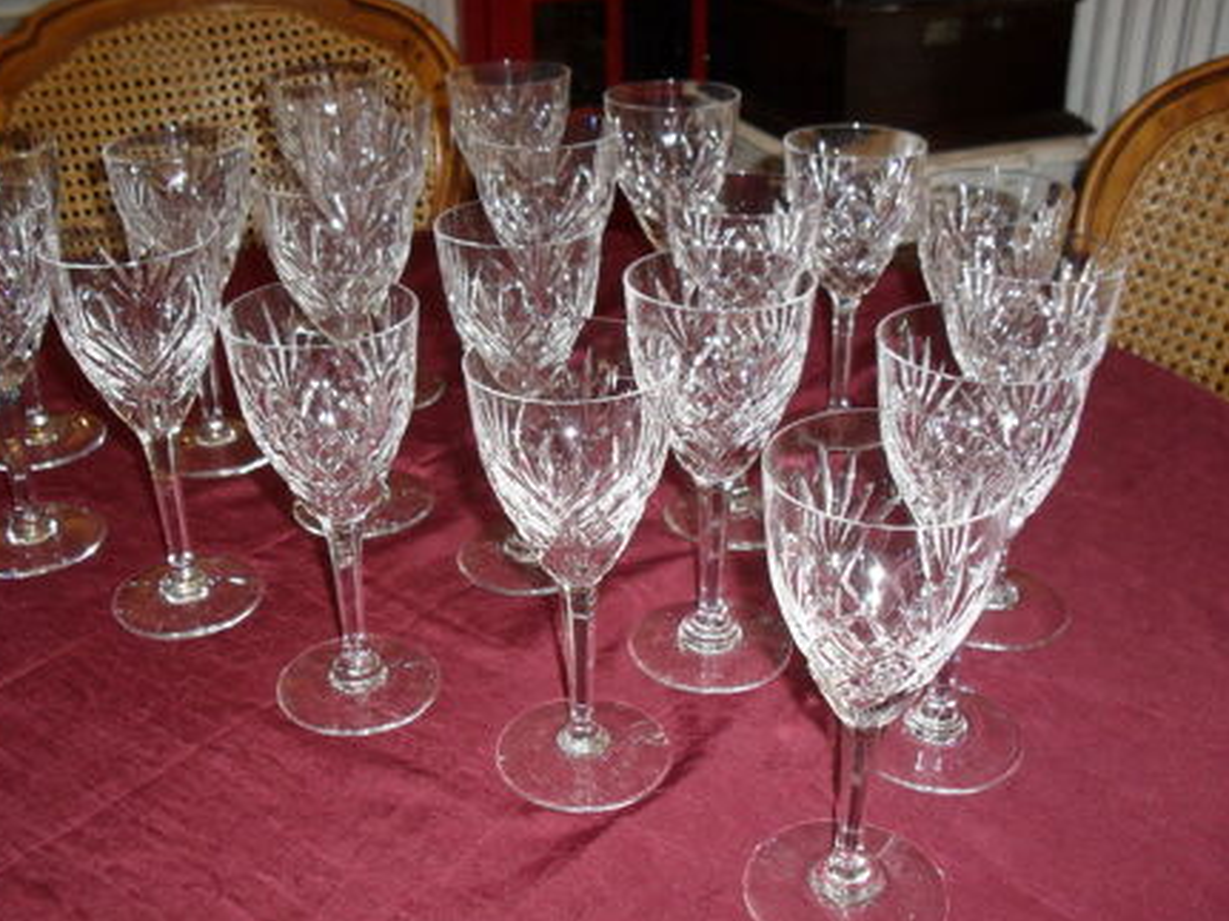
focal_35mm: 39
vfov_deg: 36.8
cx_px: 550
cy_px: 462
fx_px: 1384
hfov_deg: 47.8
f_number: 3.2
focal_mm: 6.3
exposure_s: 1/45
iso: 200
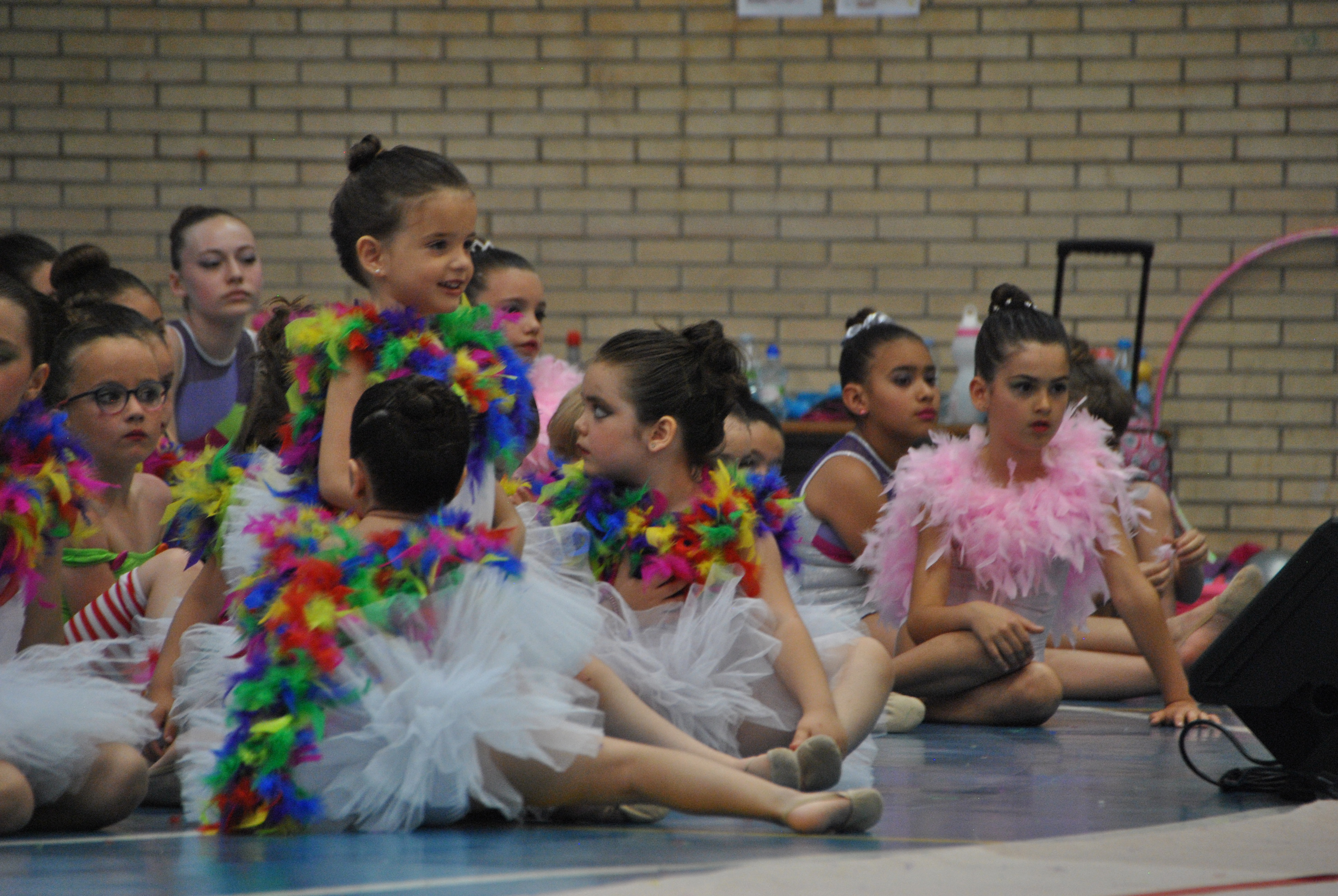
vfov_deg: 4.6
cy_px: 448
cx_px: 669
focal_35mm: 300
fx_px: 11163
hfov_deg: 6.9
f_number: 6.3
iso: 800
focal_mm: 200
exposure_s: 1/80
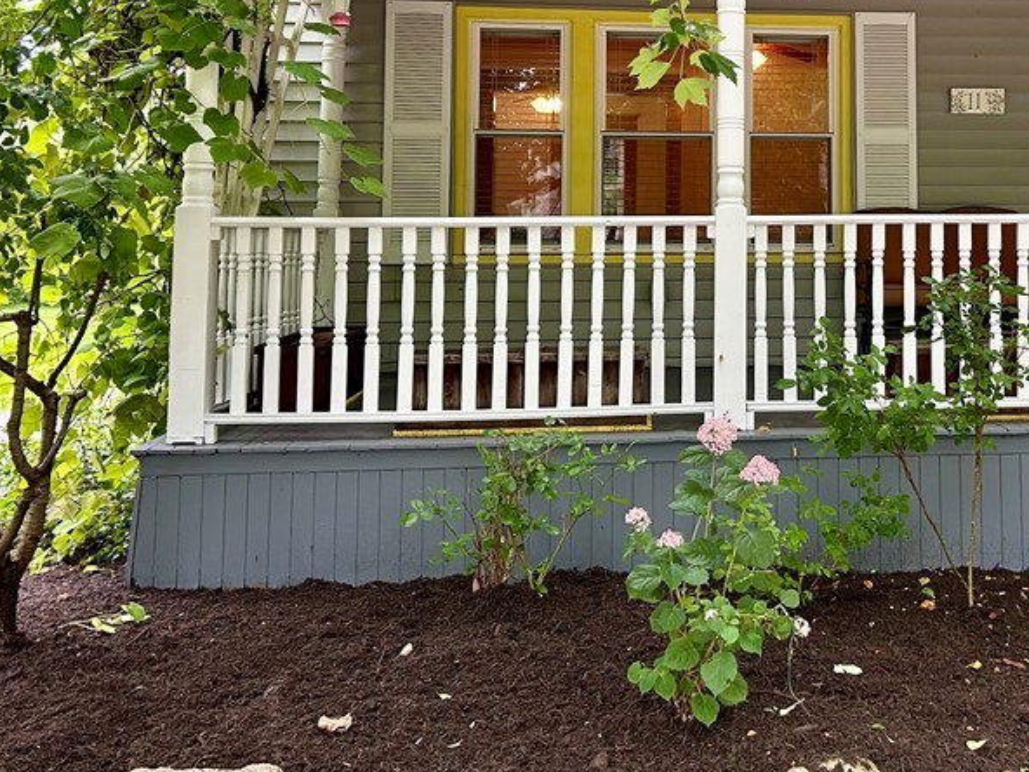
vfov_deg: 31.5
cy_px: 169
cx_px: 803
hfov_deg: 40.6
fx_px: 1338
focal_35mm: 45
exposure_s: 1/113
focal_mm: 5.7
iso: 125
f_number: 1.5
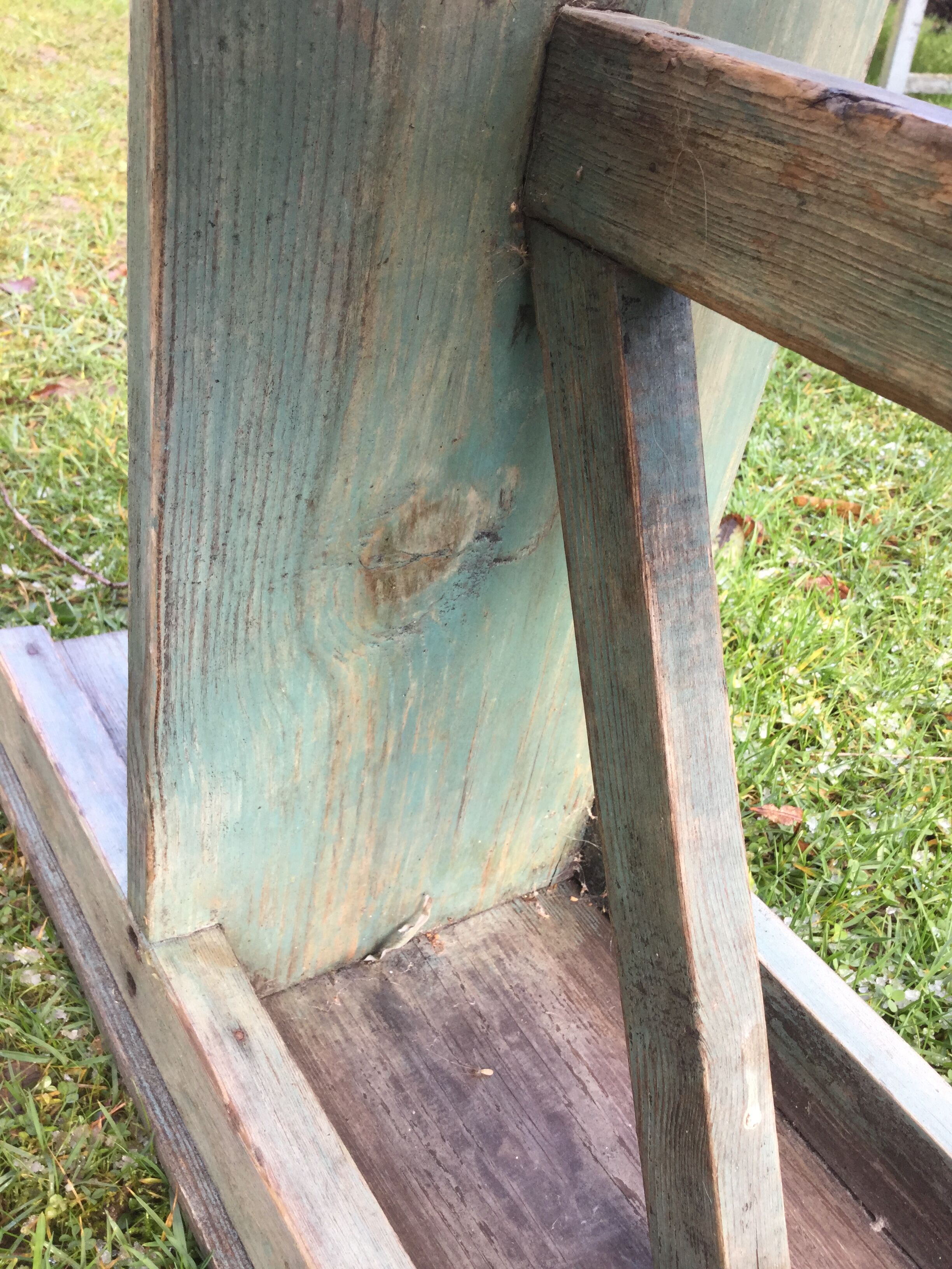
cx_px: 476
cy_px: 634
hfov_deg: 45.4
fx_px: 1137
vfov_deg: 58.4
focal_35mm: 31
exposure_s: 1/50
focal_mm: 3.3
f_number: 2.4
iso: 32
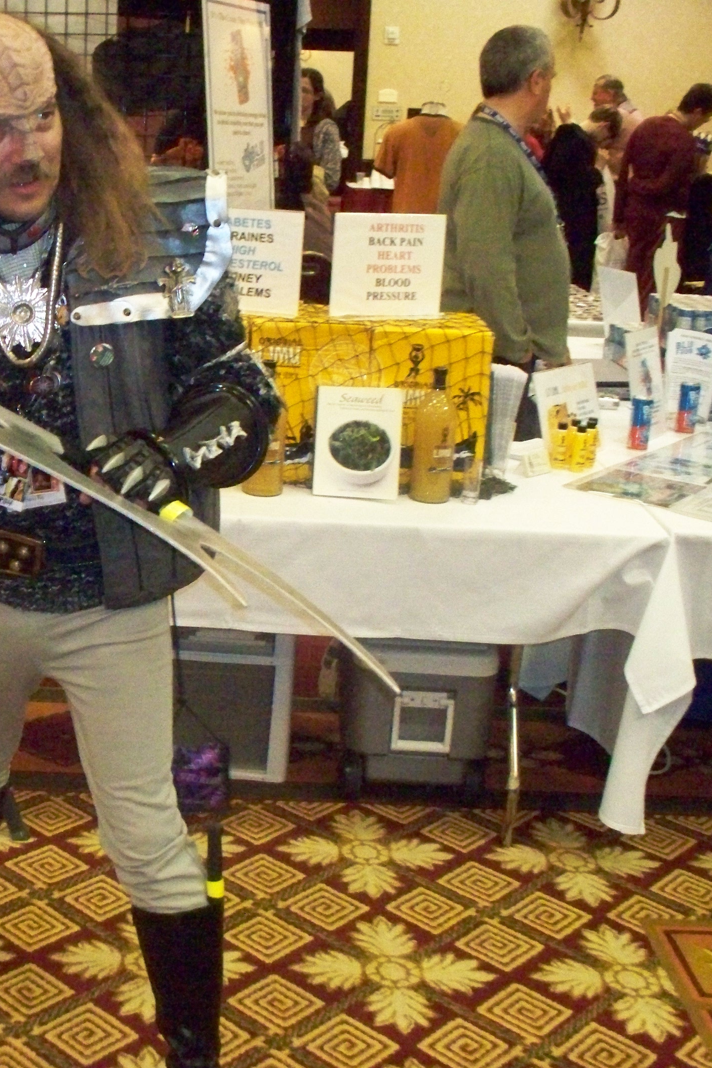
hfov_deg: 26.1
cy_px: 535
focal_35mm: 50
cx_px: 74
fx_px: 1483
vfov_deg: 39.6
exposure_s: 1/60
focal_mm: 7.54
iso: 1600
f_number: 2.8
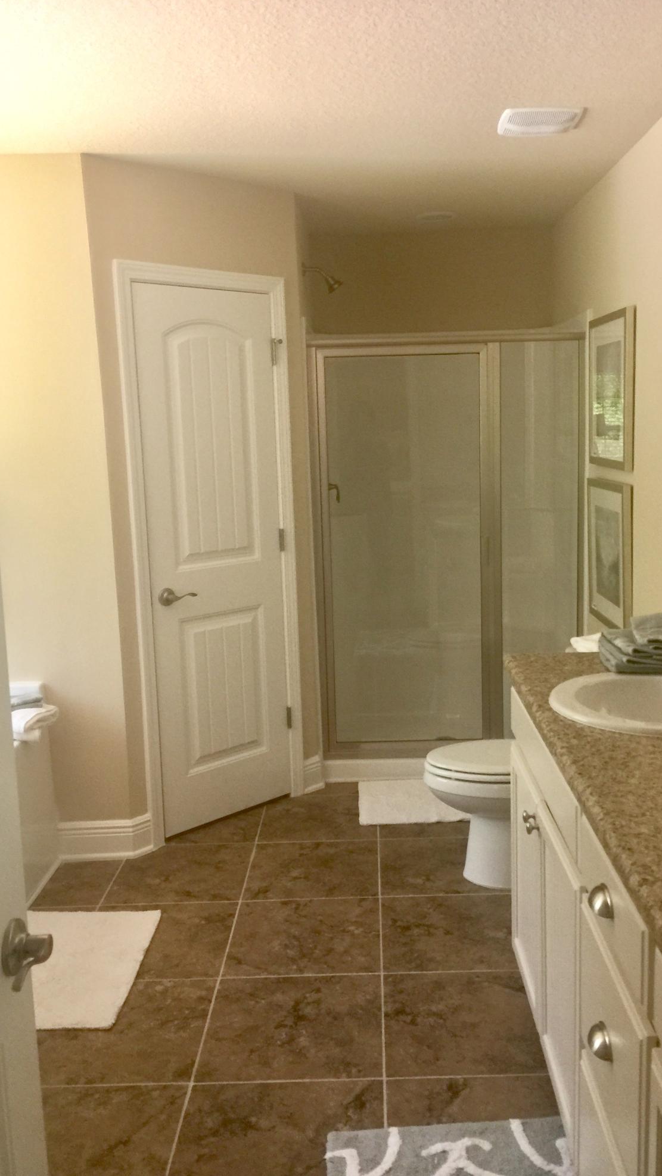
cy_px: 581
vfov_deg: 61.0
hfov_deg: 36.6
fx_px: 999
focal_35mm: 32
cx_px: 371
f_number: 2.2
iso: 50
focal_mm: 4.15
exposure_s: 1/30
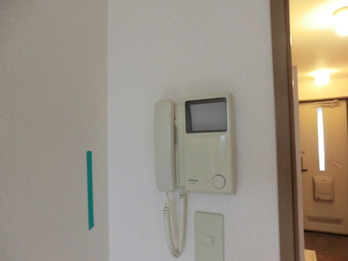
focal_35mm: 24
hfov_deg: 71.6
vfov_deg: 56.8
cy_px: 130
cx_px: 174
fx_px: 241
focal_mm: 4.3
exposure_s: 1/60
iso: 640
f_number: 3.2
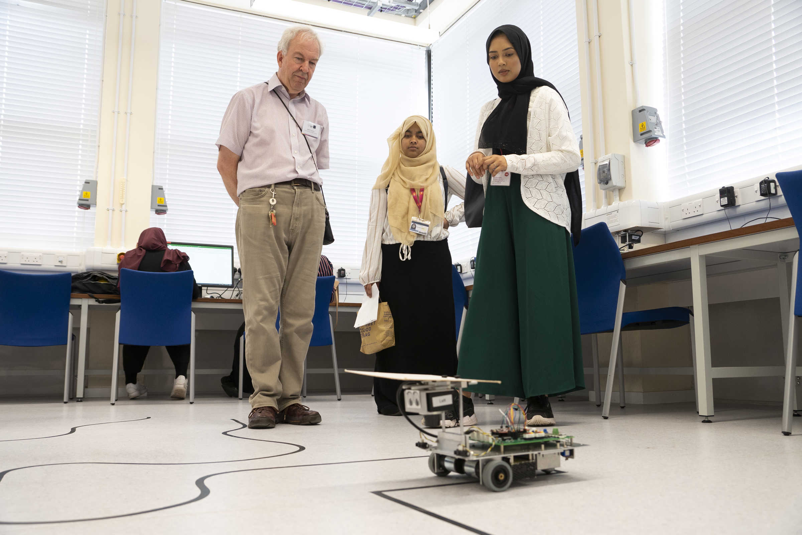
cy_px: 268
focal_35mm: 30
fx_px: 668
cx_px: 401
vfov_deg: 43.6
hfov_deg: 61.9
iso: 400
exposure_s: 1/100
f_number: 3.5
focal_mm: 20
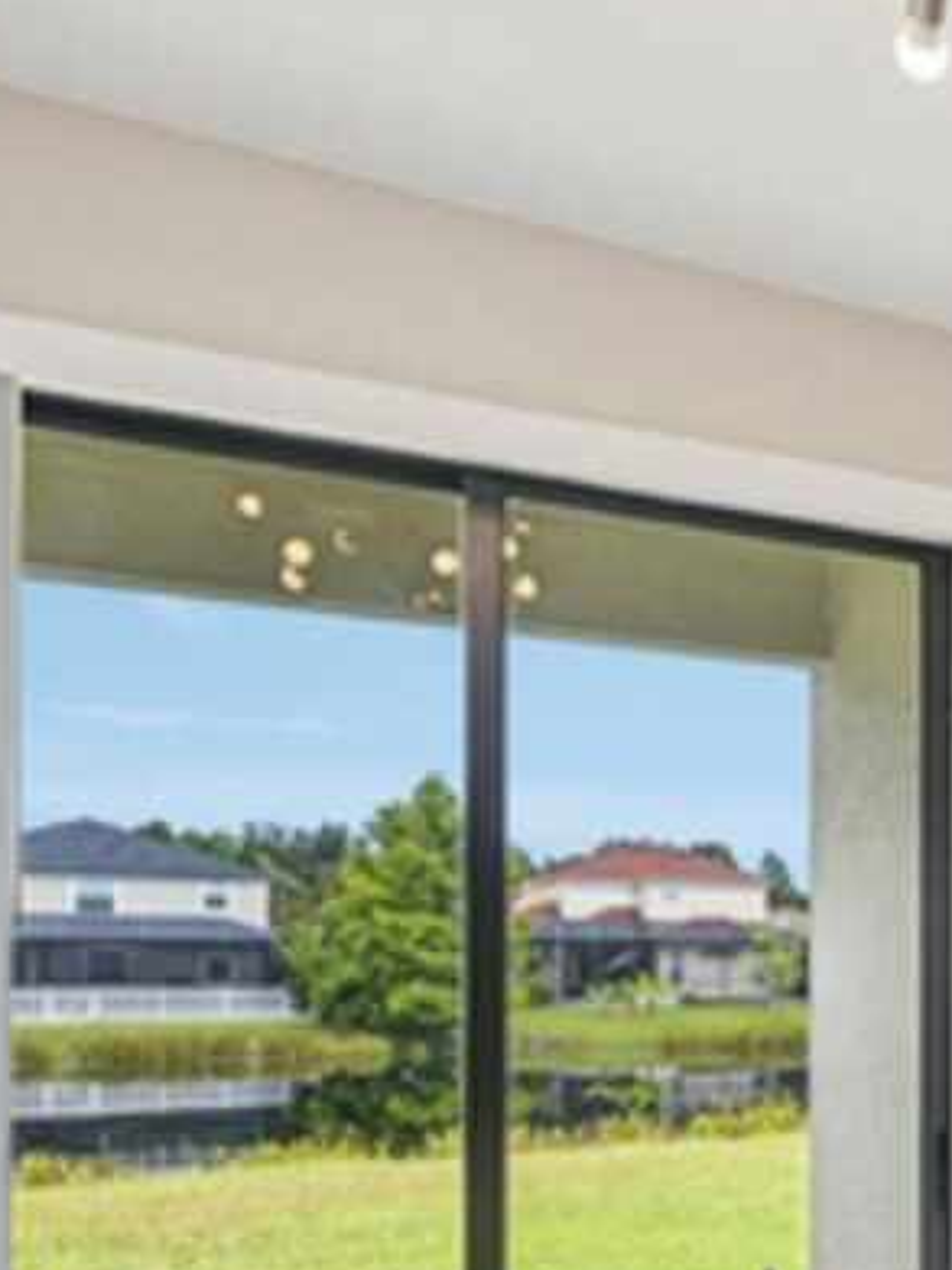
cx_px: 1413
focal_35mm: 44
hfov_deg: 25.3
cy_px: 929
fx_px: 1614
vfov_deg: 41.9
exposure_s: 1/320
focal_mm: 14
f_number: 8
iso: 400
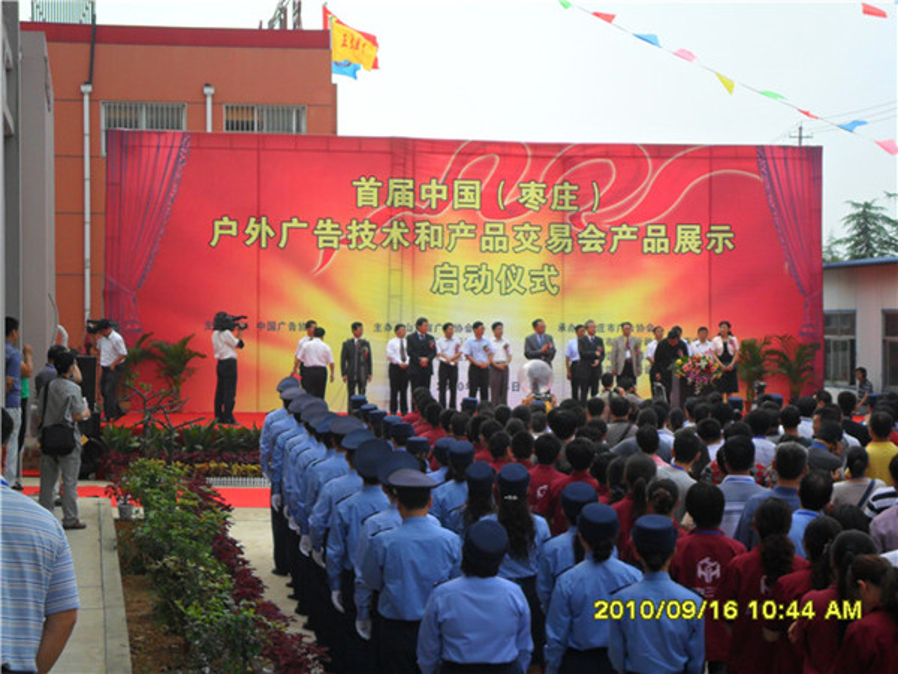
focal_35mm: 74
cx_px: 449
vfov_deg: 19.9
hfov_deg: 26.3
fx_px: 1920
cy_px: 337
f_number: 3.9
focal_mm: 13.2
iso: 100
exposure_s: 1/750
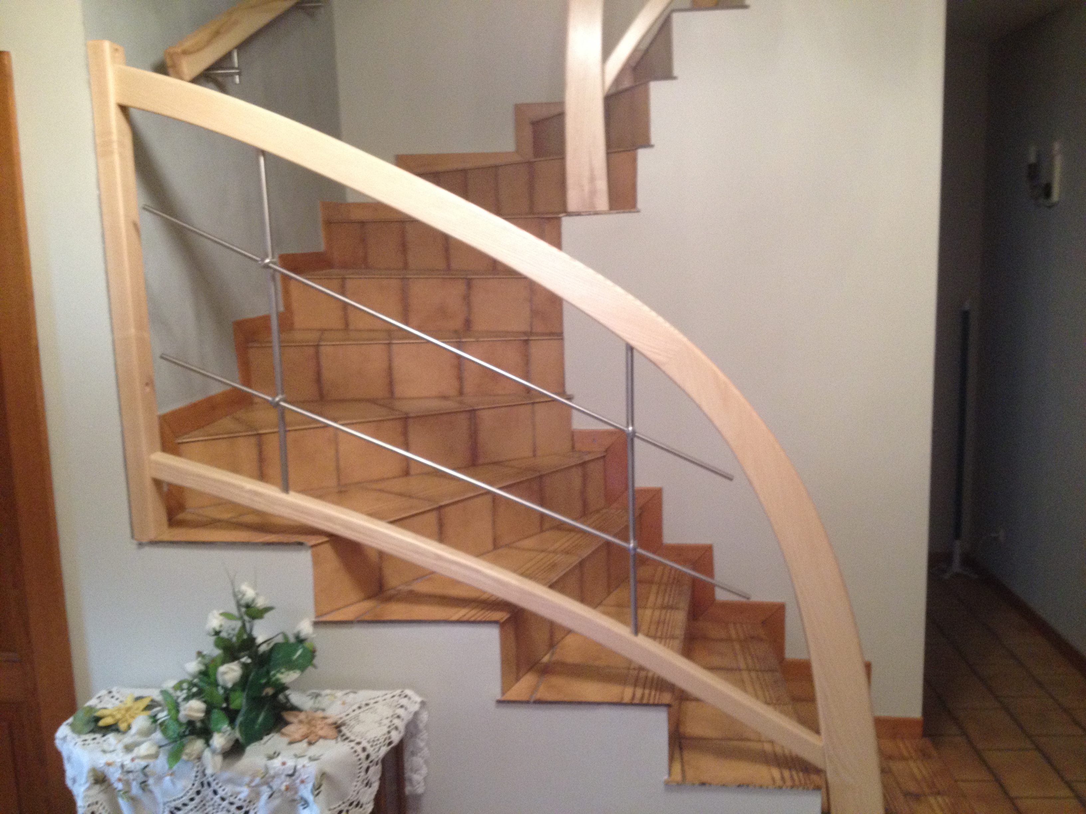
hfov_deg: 52.6
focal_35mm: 35
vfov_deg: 40.7
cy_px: 407
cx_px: 543
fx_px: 1098
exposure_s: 1/20
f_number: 2.4
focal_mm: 4.28
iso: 200
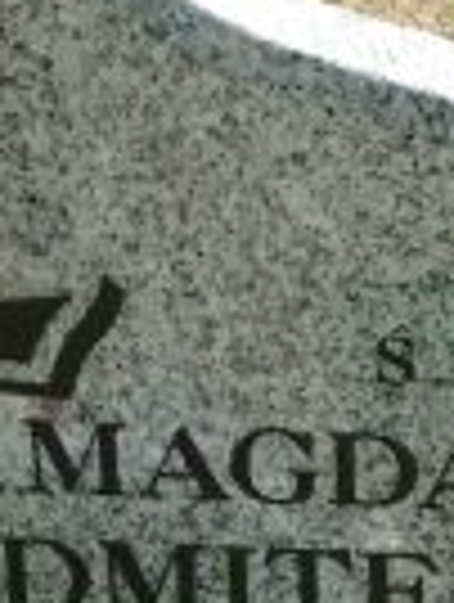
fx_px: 4480
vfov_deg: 7.6
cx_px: 432
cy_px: 873
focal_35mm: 257
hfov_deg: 5.8
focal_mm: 11.9
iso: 80
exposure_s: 1/250
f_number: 4.1
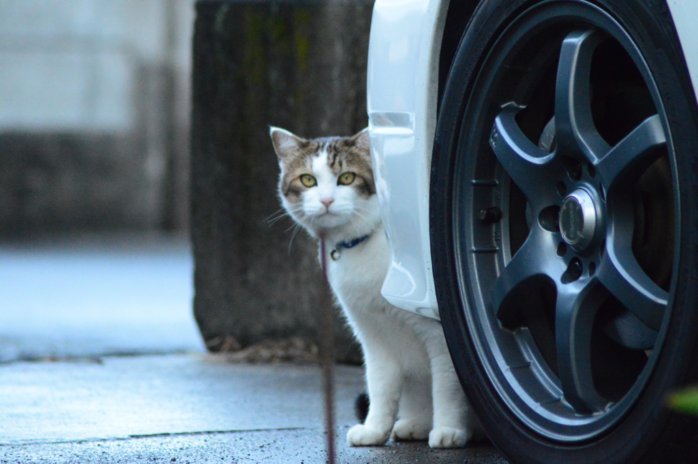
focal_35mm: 450
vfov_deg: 3.0
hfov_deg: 4.6
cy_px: 232
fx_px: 8714
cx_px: 349
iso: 6400
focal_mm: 300
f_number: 7.1
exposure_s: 1/400
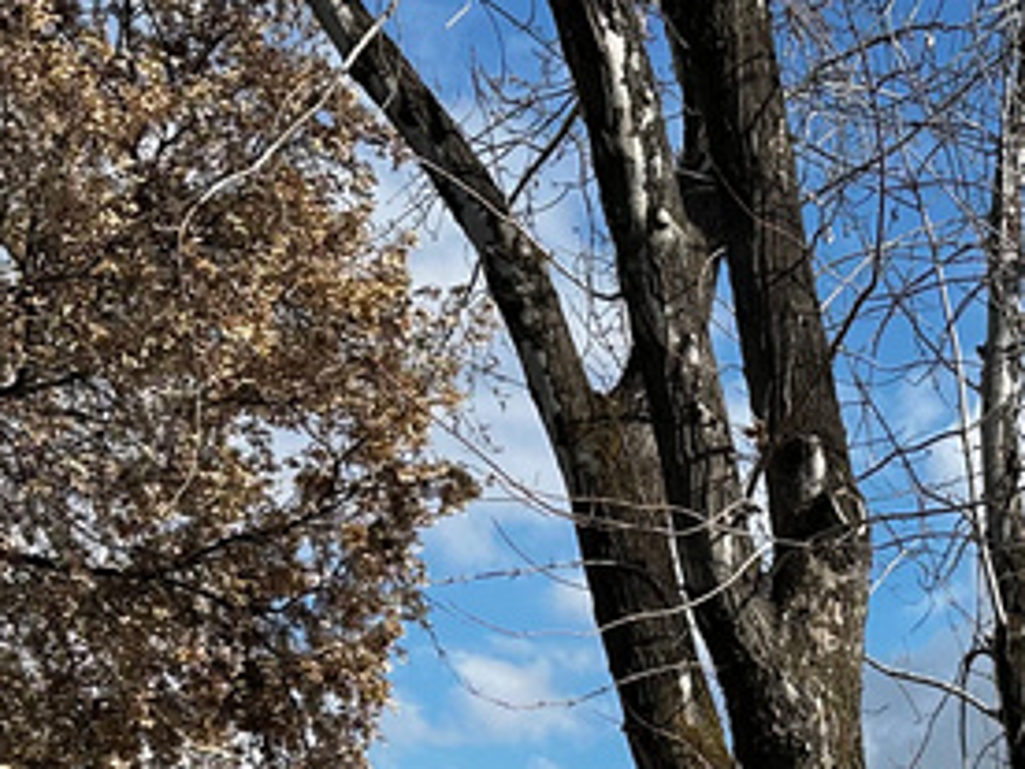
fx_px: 2635
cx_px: 1018
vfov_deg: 15.4
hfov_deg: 21.3
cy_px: 1144
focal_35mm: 89
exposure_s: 1/3597
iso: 80
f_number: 1.78
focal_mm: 6.86
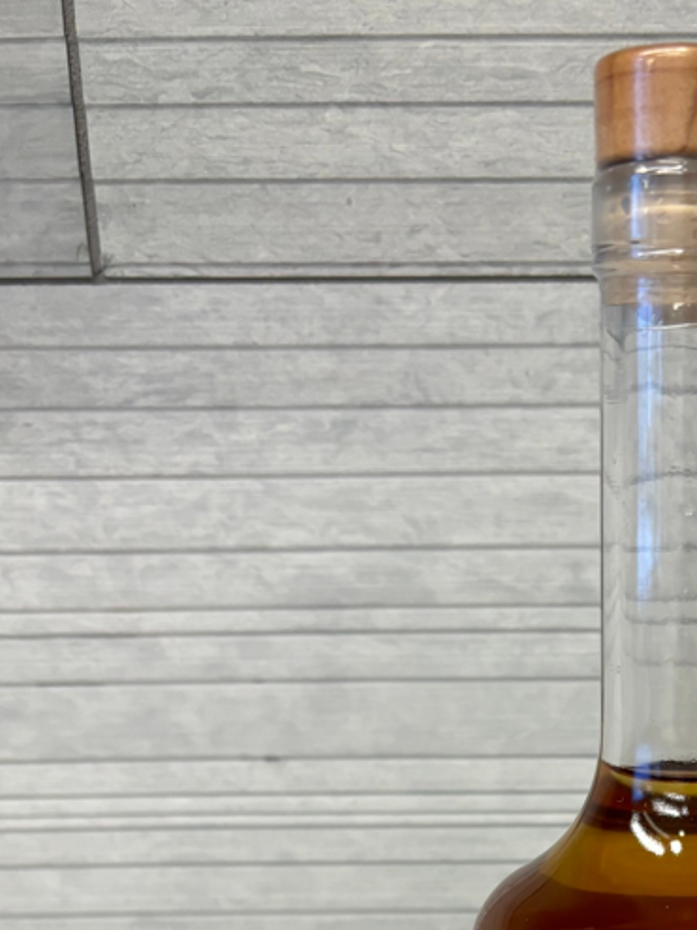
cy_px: 1095
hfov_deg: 22.4
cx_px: 697
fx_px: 1692
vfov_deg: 27.3
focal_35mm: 63
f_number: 1.6
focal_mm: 5.96
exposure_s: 1/109
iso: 125
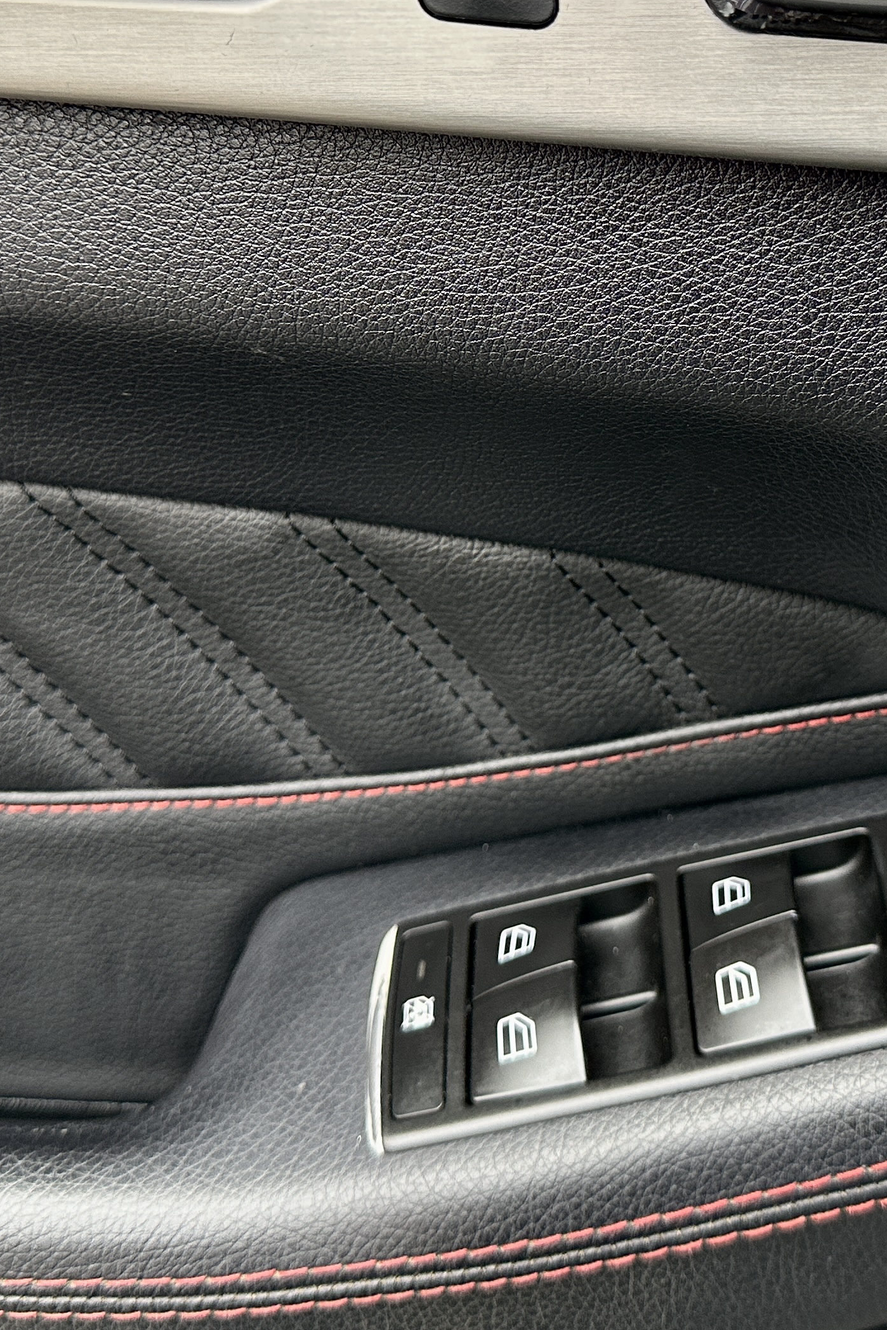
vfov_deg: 40.5
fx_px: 1774
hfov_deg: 27.9
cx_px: 595
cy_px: 424
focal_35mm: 48
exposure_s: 1/121
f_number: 1.78
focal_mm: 6.86
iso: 125
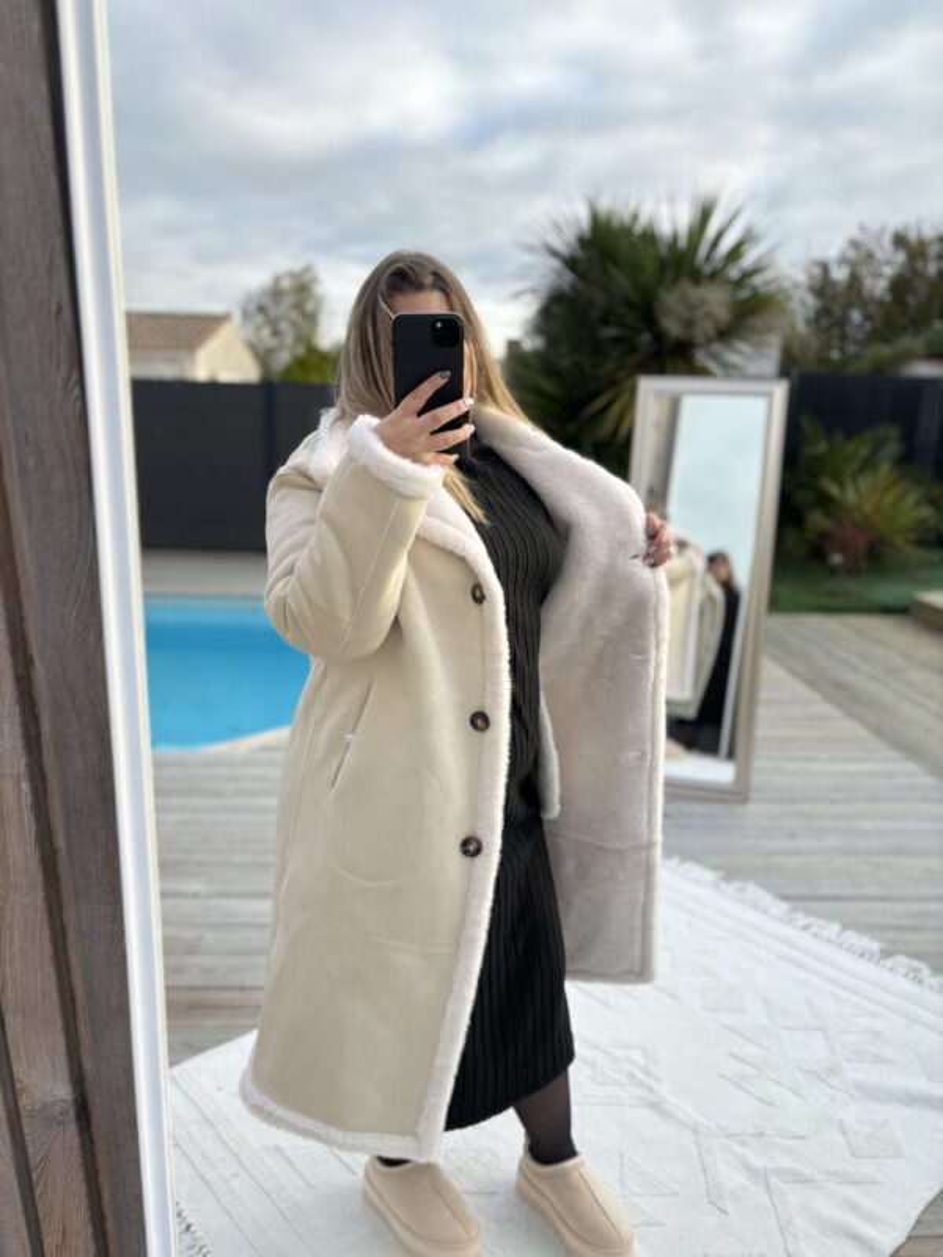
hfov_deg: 53.1
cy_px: 628
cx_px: 472
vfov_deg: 67.3
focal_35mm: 26
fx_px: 944
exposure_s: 1/641
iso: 50
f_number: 1.6
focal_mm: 5.96
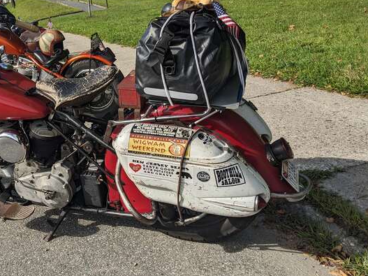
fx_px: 436
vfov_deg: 35.0
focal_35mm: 41
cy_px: 115
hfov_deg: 44.4
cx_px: 96
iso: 55
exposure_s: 1/4695
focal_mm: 4.38
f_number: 1.73
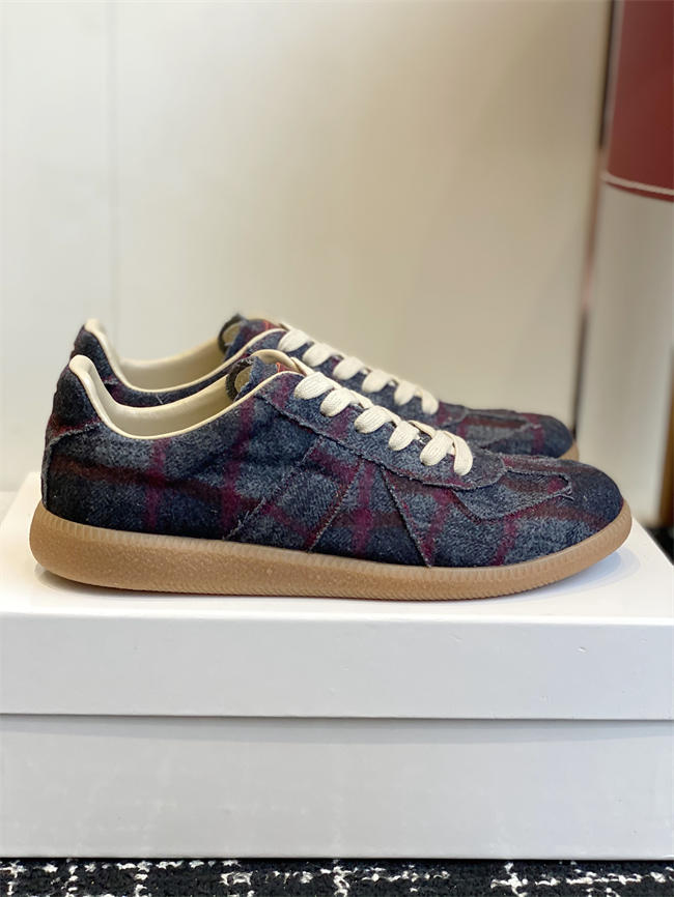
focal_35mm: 52
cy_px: 448
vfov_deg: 36.8
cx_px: 337
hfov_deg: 28.0
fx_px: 1349
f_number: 2
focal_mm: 6
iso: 80
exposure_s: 1/122
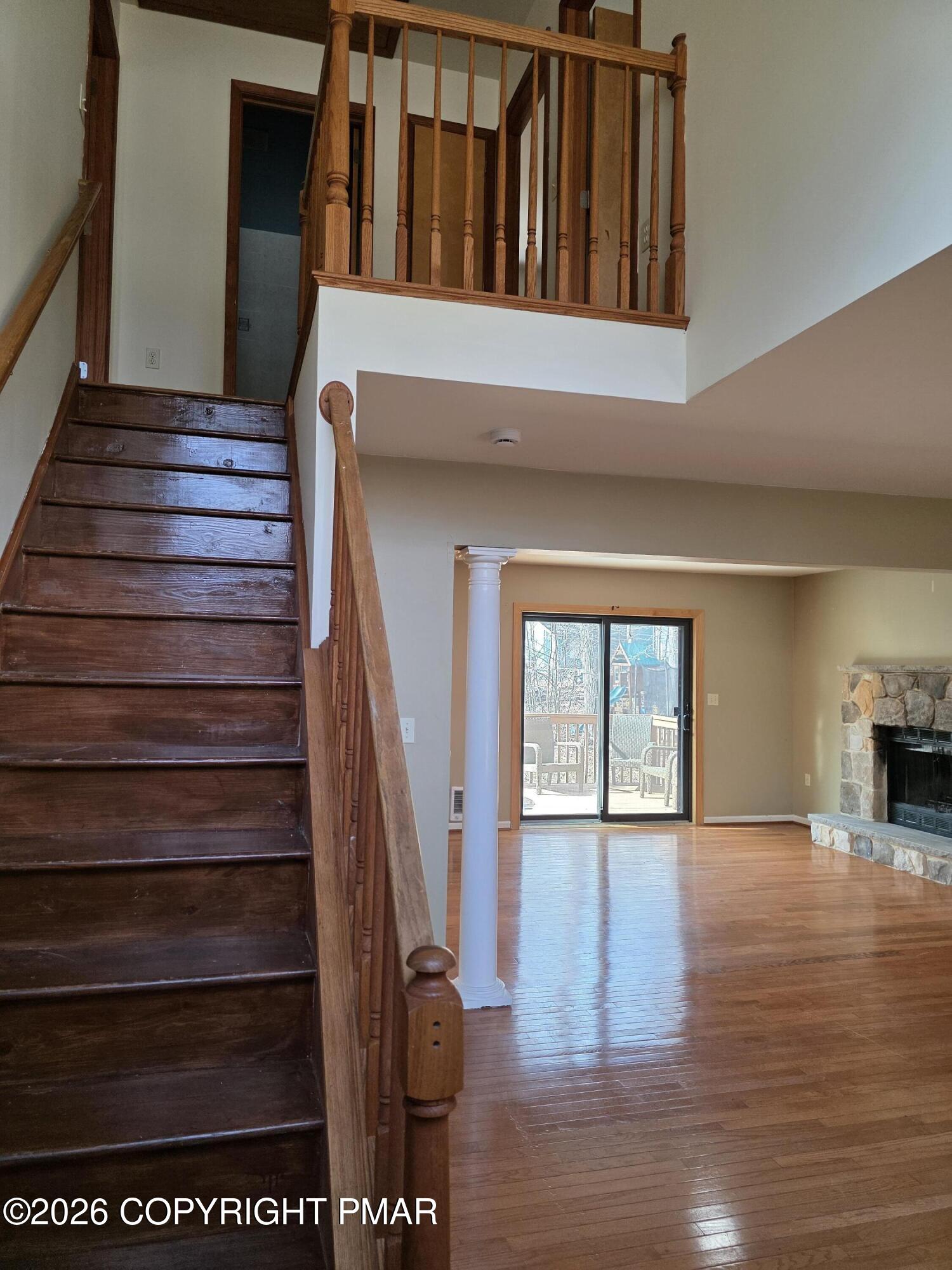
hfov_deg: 58.9
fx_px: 843
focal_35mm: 23
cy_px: 635
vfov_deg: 73.9
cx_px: 476
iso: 160
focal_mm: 6.3
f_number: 1.7
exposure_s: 1/180
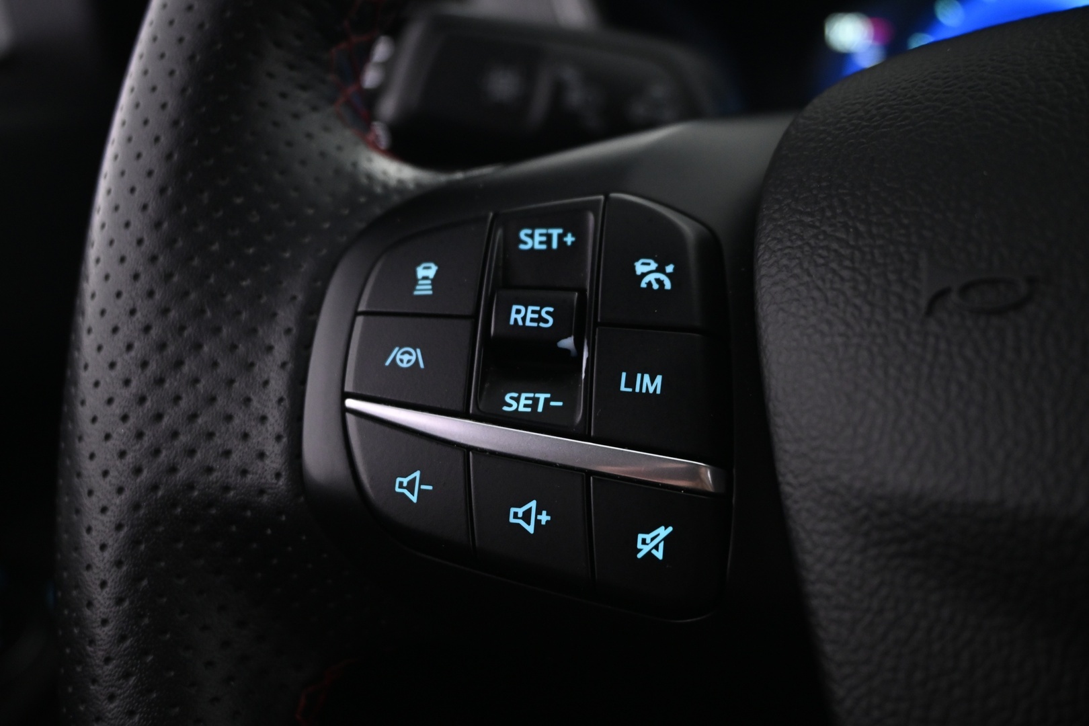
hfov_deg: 51.3
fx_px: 1134
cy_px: 363
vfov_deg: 35.5
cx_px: 544
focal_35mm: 38
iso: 1600
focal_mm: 25
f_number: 4.2
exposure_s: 1/13
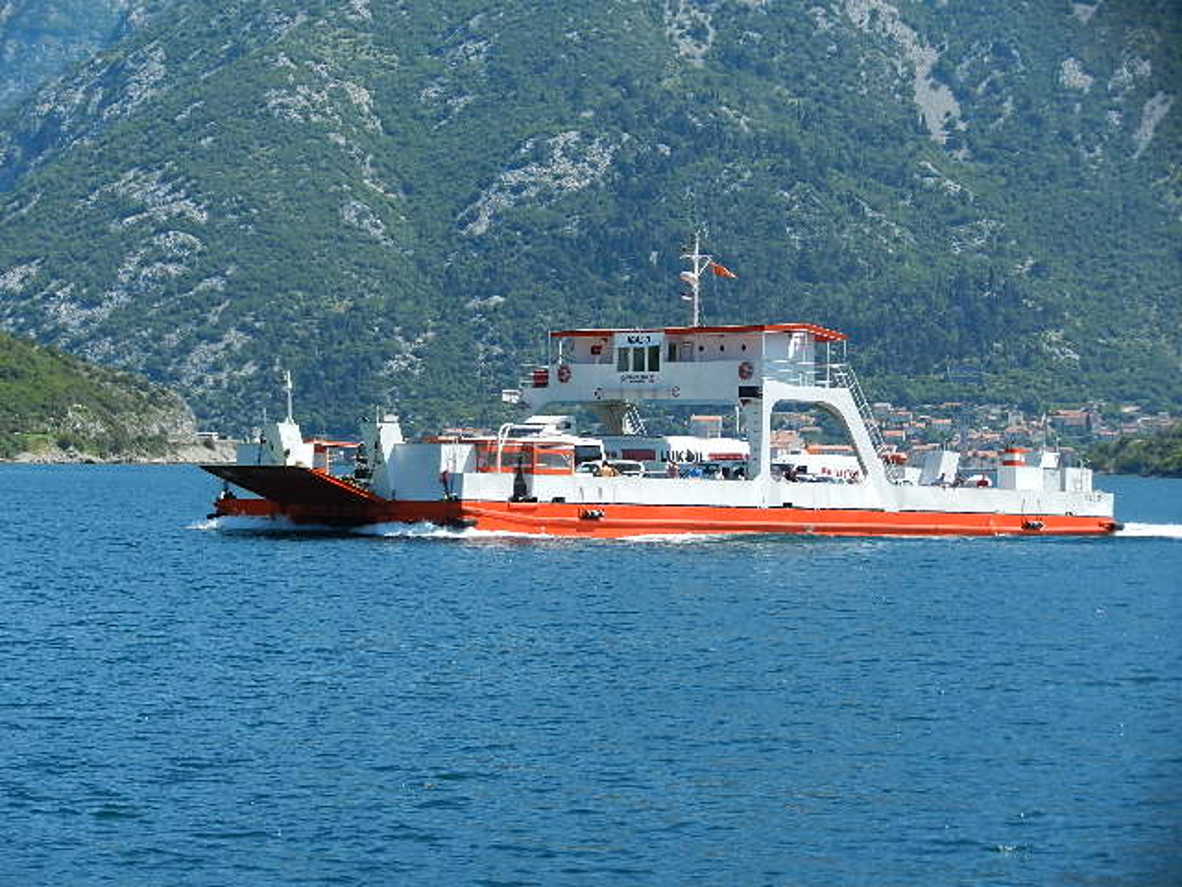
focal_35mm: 123
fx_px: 4200
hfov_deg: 16.0
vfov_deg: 12.0
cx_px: 591
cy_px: 444
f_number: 5.1
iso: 160
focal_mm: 22.2
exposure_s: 1/800
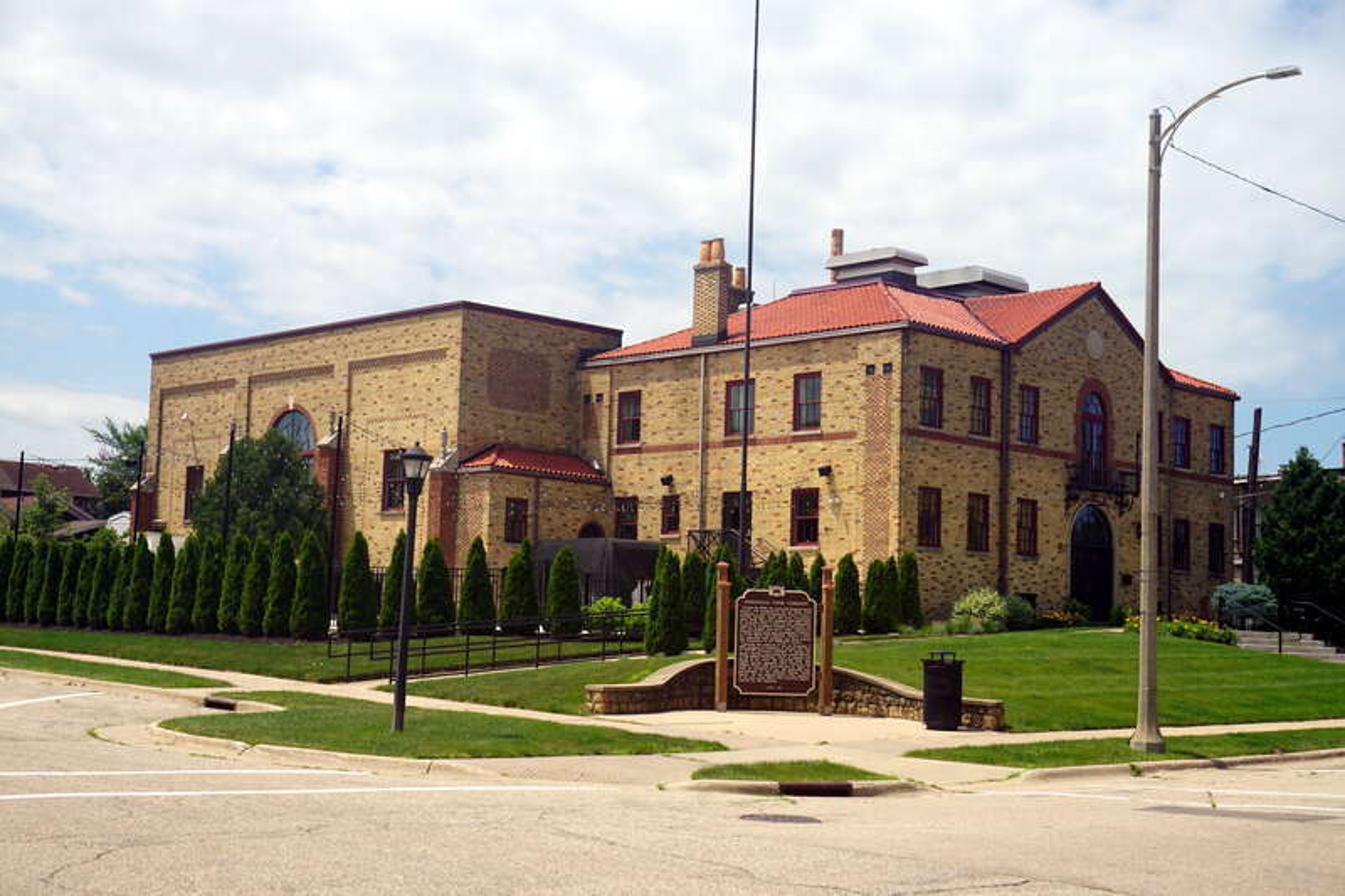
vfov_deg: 27.2
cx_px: 672
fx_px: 1849
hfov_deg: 40.0
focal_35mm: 50
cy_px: 448
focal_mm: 33
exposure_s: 1/200
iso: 100
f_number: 11
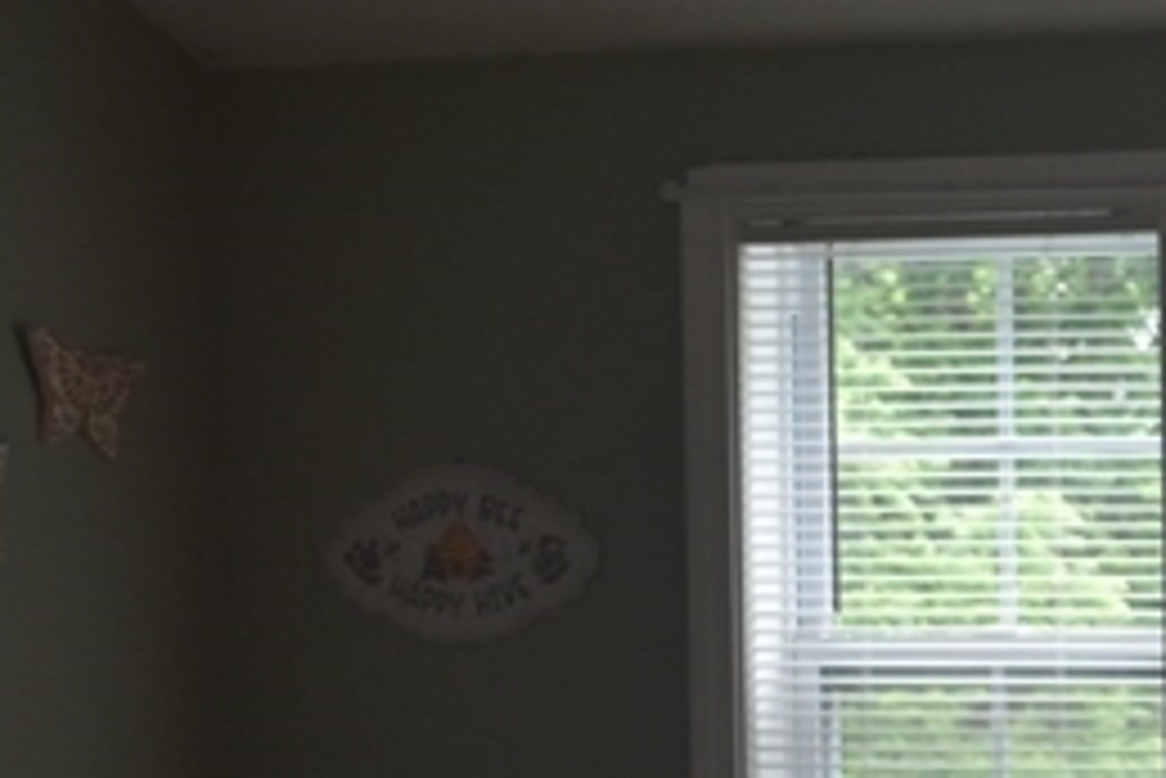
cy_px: 857
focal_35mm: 166
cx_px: 1999
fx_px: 5379
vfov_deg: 8.2
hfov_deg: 11.6
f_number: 4.2
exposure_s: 1/80
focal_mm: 28
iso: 400
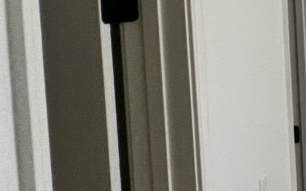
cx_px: 741
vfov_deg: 18.8
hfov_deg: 15.1
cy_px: 14
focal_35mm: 68
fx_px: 567
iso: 125
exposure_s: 1/60
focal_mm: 1.57
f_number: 1.8
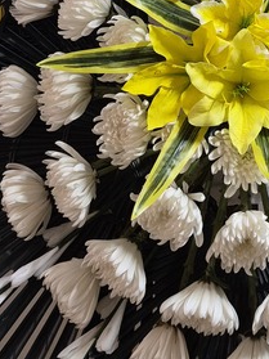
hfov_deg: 18.8
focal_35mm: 77
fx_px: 798
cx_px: 245
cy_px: -50
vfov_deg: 23.6
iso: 400
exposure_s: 1/120
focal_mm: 5.4
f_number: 1.8
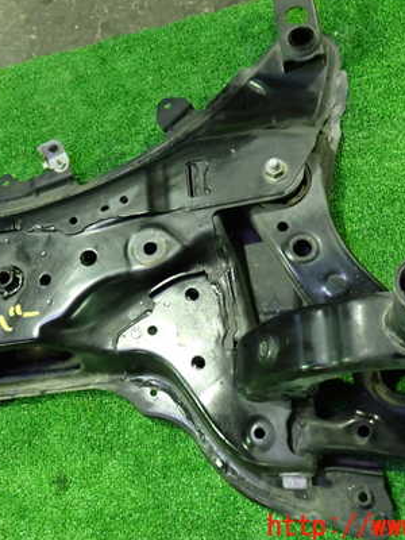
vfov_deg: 42.0
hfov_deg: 32.1
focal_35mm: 45
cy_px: 240
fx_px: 702
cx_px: 167
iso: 800
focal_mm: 5.4
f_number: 2.3
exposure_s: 1/25
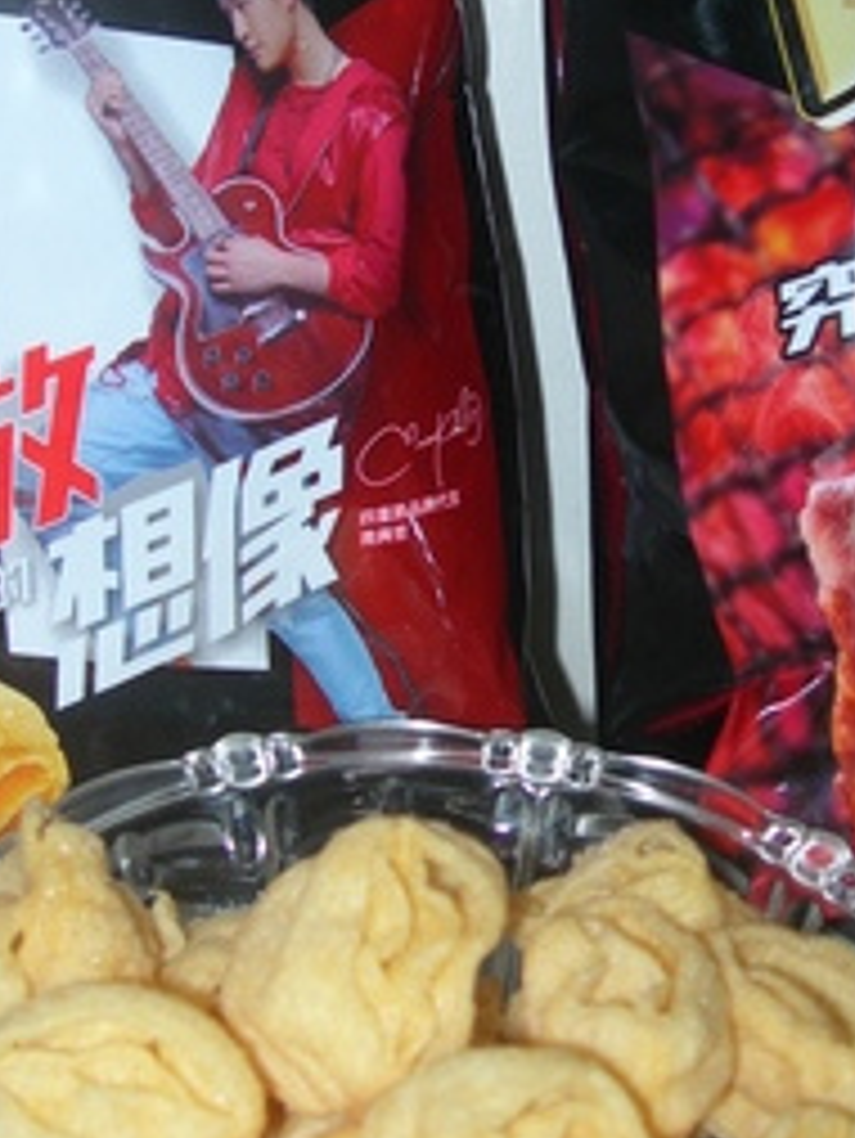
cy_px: 436
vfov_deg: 25.9
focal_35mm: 75
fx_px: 2468
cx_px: 533
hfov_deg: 19.6
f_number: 2.8
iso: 50
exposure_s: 1/60.1
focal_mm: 7.8
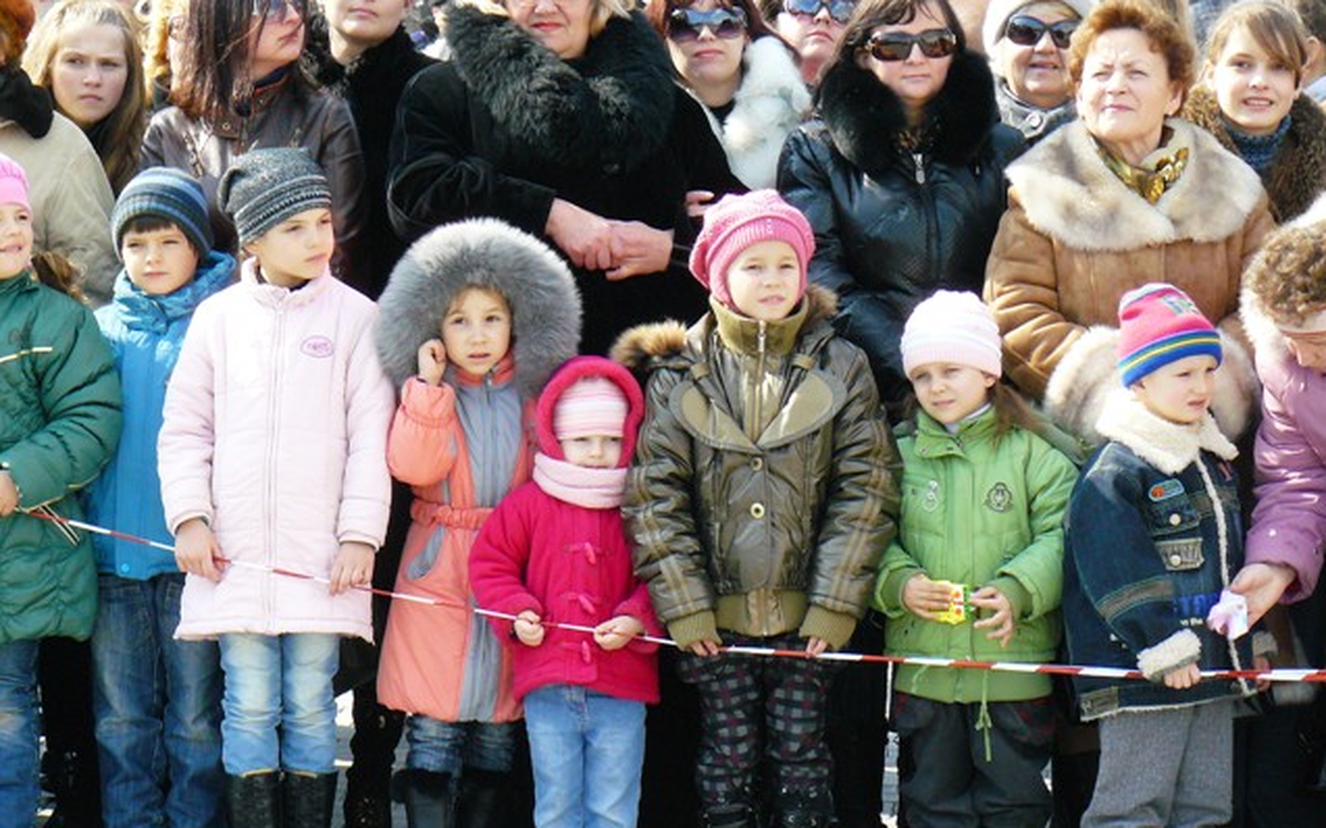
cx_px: 664
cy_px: 414
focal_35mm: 164
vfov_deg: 8.0
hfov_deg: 12.8
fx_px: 5926
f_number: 5.6
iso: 200
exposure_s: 1/250
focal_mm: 25.7
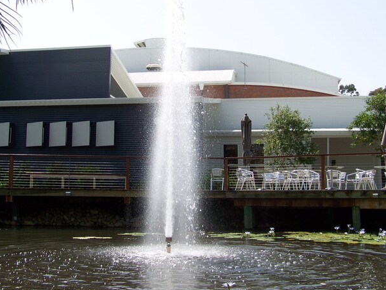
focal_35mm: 46
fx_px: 513
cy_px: 117
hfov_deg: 41.2
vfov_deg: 31.5
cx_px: 180
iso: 64
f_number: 4
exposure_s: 1/400
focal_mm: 6.3
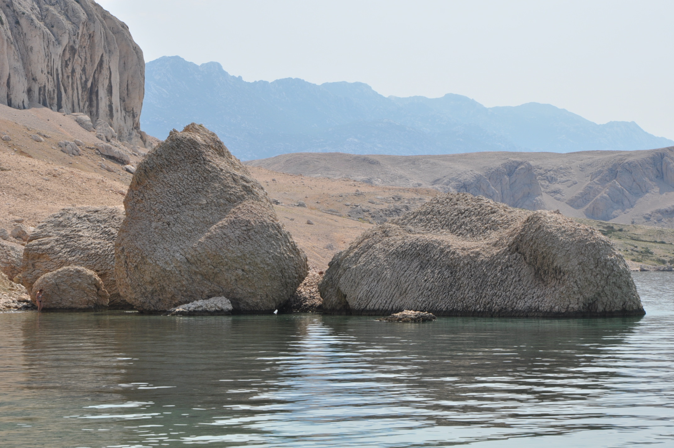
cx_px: 337
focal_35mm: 112
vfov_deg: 12.1
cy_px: 224
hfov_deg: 18.2
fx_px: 2104
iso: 200
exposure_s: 1/200
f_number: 16
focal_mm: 75
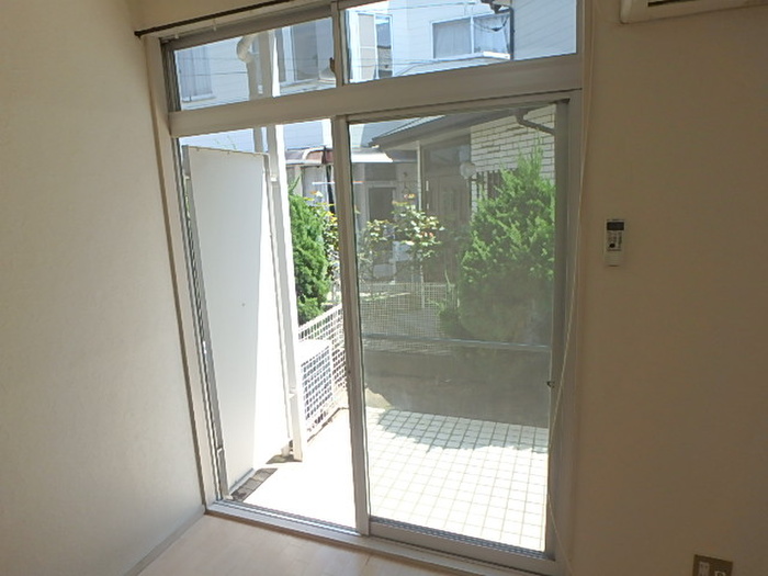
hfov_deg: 79.0
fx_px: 466
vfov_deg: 63.4
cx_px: 384
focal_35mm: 21
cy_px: 288
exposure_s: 1/320
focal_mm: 3.7
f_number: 3.5
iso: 125
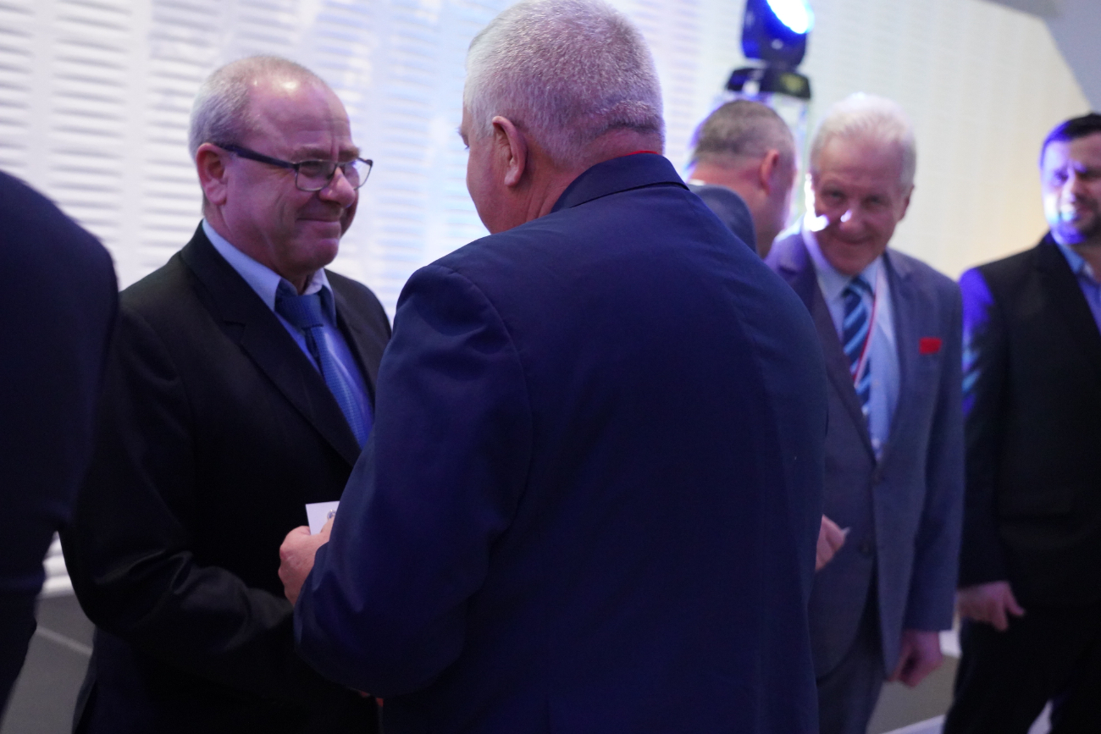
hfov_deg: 40.3
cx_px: 550
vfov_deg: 27.5
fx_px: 1499
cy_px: 367
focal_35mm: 49
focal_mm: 49
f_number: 4
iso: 12800
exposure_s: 1/100
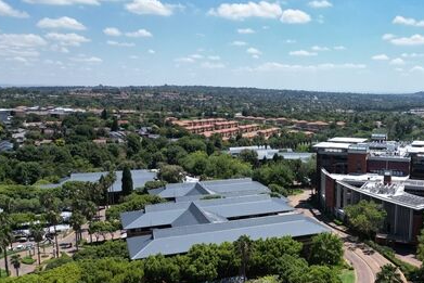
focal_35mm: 38
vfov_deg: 35.0
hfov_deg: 49.0
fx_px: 448
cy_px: 171
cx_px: 311
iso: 120
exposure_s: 1/3200
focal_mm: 6.72
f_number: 1.7
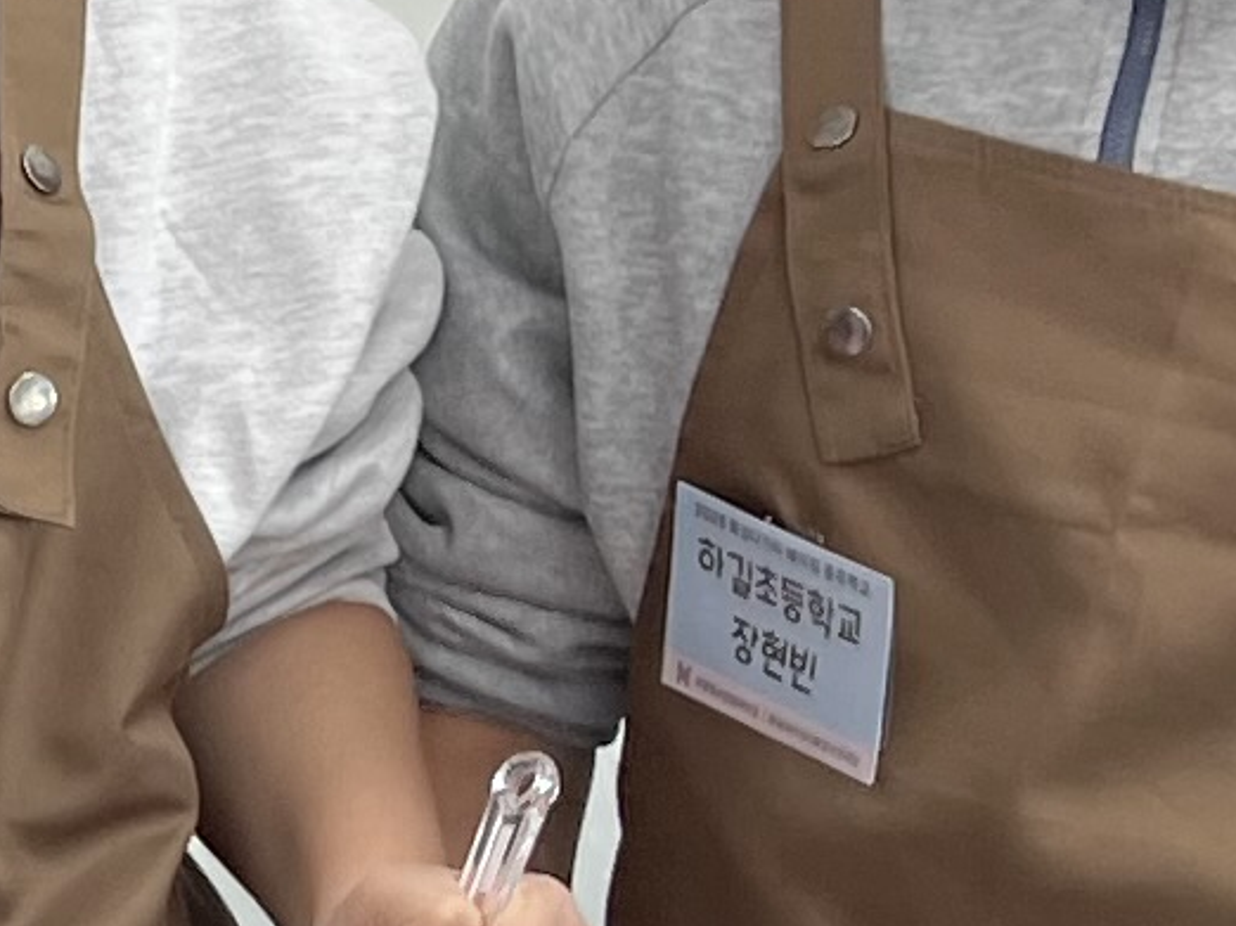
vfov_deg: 7.3
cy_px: 1234
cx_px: -734
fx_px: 7174
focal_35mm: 201
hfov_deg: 9.5
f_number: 1.5
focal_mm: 5.7
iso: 32
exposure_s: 1/121
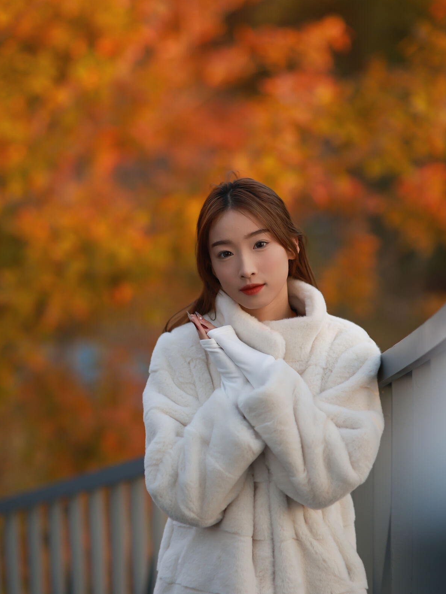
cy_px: 312
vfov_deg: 21.3
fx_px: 1580
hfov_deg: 16.1
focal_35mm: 92
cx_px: 222
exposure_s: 1/800
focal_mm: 85
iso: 100
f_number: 1.8
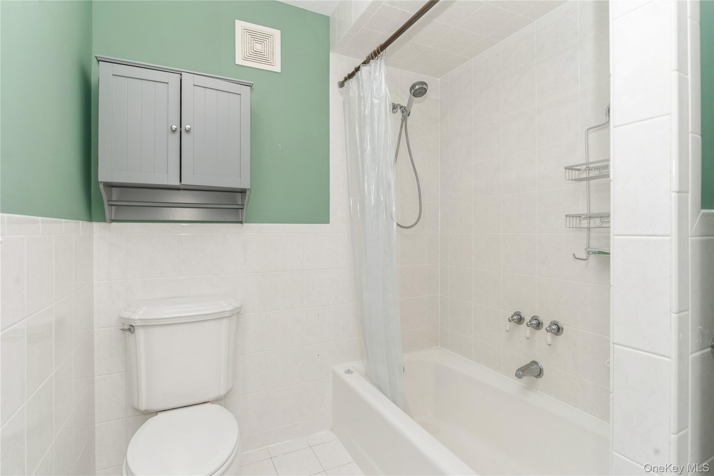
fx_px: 337
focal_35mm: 17
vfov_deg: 70.4
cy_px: 238
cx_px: 357
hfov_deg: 93.3
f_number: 8
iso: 200
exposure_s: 1/80
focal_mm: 17
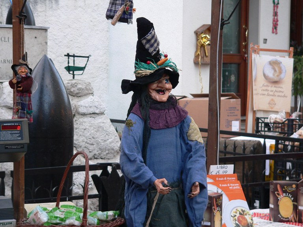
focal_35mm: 113
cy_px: 114
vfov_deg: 13.1
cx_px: 152
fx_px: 989
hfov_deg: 17.4
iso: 100
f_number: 2.8
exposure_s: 1/20
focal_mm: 18.9
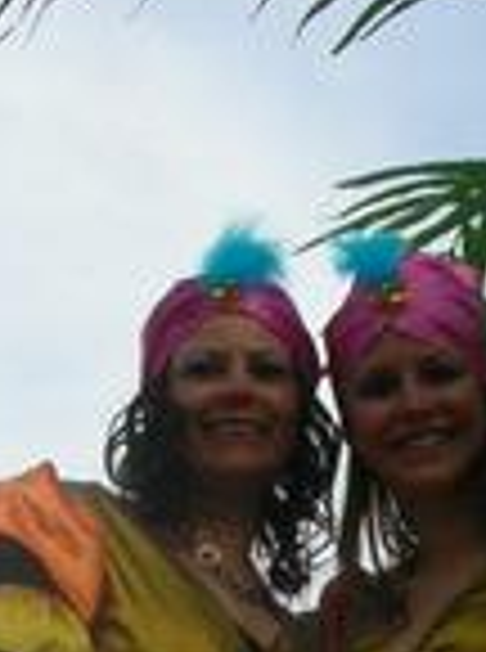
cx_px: 310
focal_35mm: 155
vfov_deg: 12.1
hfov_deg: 9.5
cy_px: 1021
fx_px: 2914
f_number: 5.6
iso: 50
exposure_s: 1/237
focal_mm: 5.8
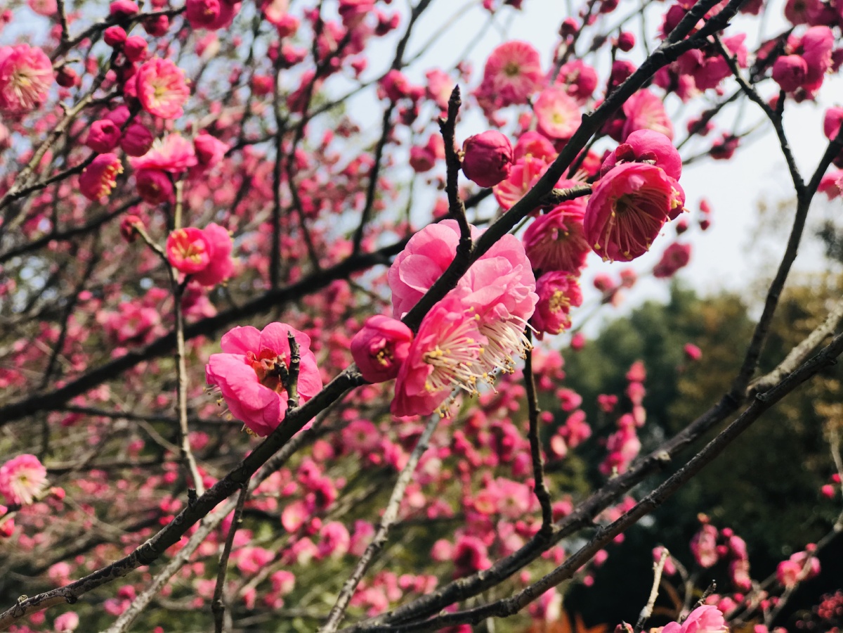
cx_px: 422
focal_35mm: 57
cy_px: 316
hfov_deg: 33.8
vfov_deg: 25.7
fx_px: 1388
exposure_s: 1/515
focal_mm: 6.6
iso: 20
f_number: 2.8
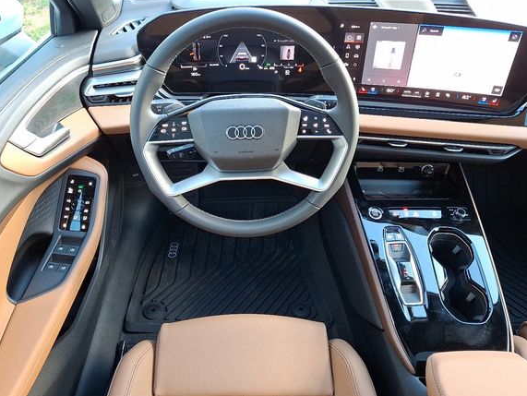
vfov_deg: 49.8
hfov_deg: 63.4
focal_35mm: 28
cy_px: 188
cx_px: 249
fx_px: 427
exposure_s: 1/60.2
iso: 178
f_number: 1.8
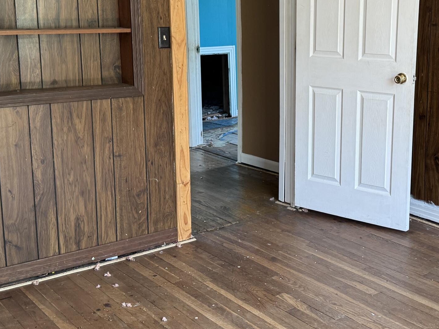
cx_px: 301
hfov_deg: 37.0
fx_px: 647
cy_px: 129
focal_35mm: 51
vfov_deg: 28.5
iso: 200
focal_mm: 6.76
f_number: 1.78
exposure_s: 1/77
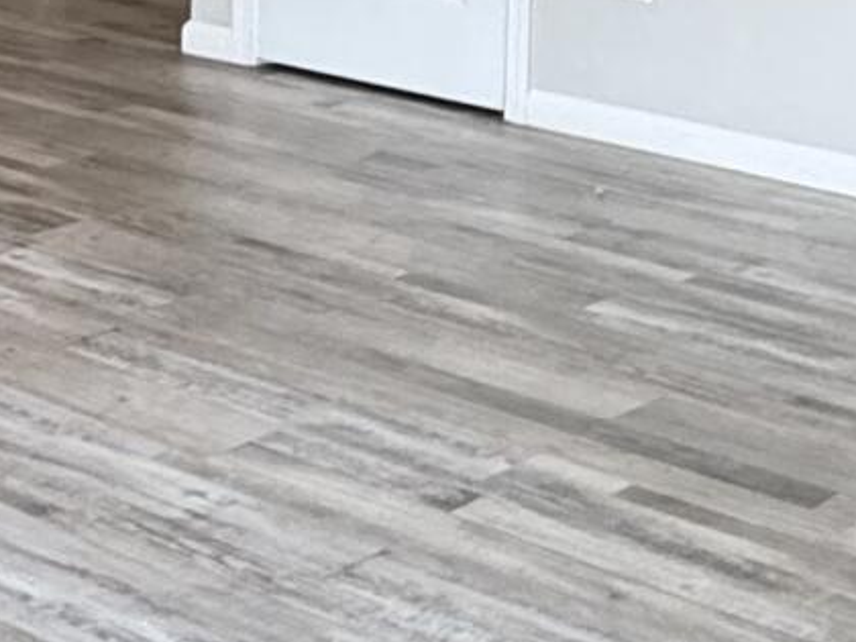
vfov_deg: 14.2
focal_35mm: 100
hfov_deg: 19.2
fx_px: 2473
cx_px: 41
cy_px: -210
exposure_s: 1/60
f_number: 2.2
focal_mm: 2.22
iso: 160
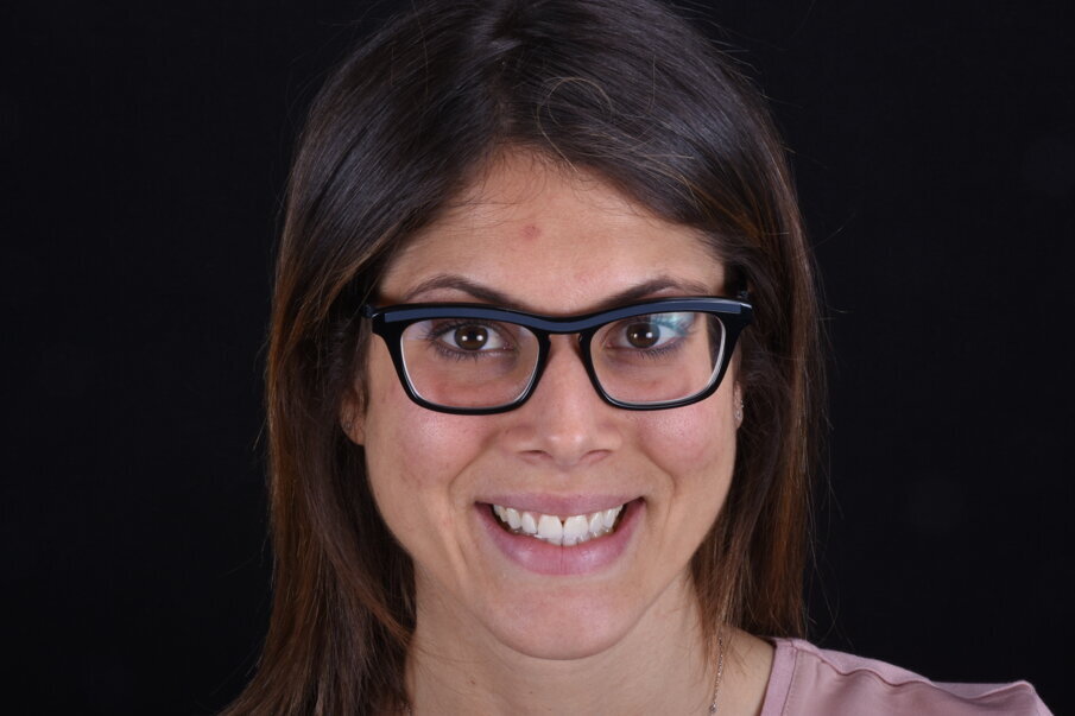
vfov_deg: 10.8
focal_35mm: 128
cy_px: 358
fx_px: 3806
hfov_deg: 16.1
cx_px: 538
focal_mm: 85
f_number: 36
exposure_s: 1/160
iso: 125
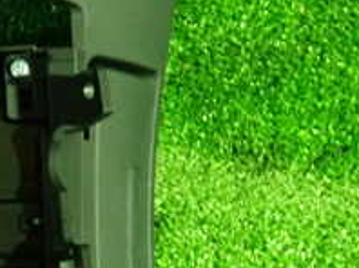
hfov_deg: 19.4
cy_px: 188
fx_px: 943
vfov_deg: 16.2
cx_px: -143
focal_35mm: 91
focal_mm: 5.4
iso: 800
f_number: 2.3
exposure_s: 1/15
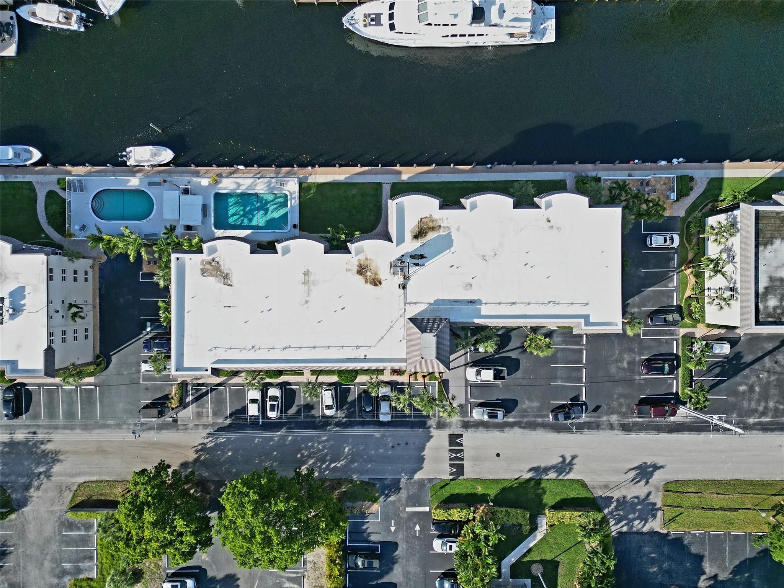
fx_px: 544
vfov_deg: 56.8
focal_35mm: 24
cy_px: 294
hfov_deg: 71.6
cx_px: 392
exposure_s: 1/2000
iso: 110
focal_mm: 6.72
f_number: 1.7
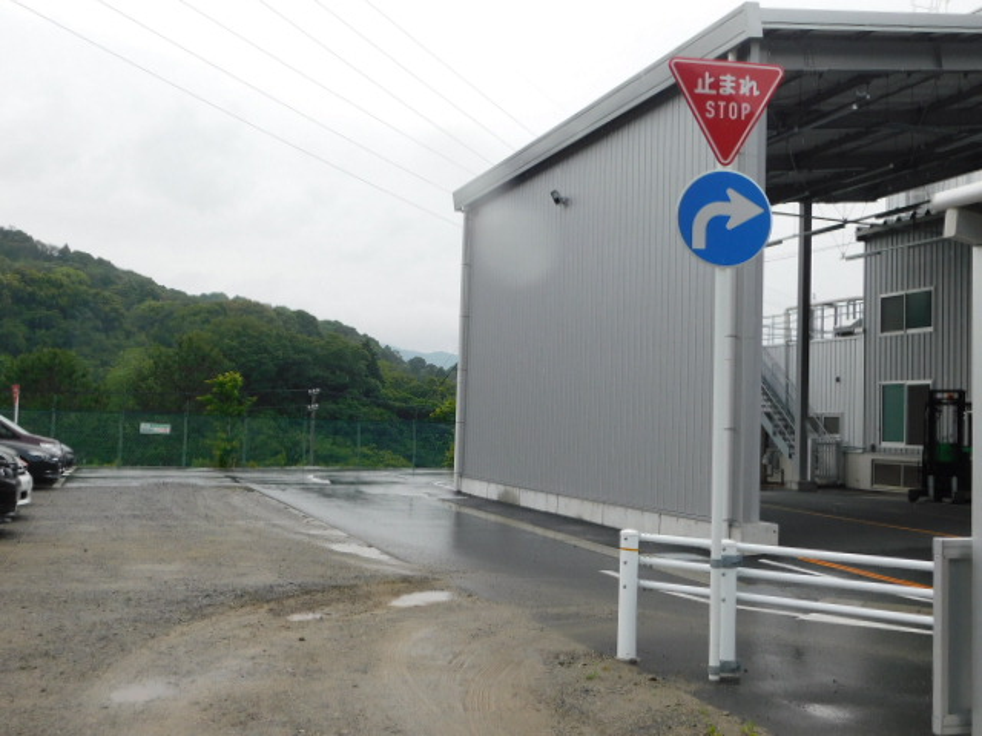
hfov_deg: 51.4
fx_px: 1021
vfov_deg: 39.7
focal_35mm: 36
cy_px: 368
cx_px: 491
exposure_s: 1/640
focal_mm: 6.3
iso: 125
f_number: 3.5
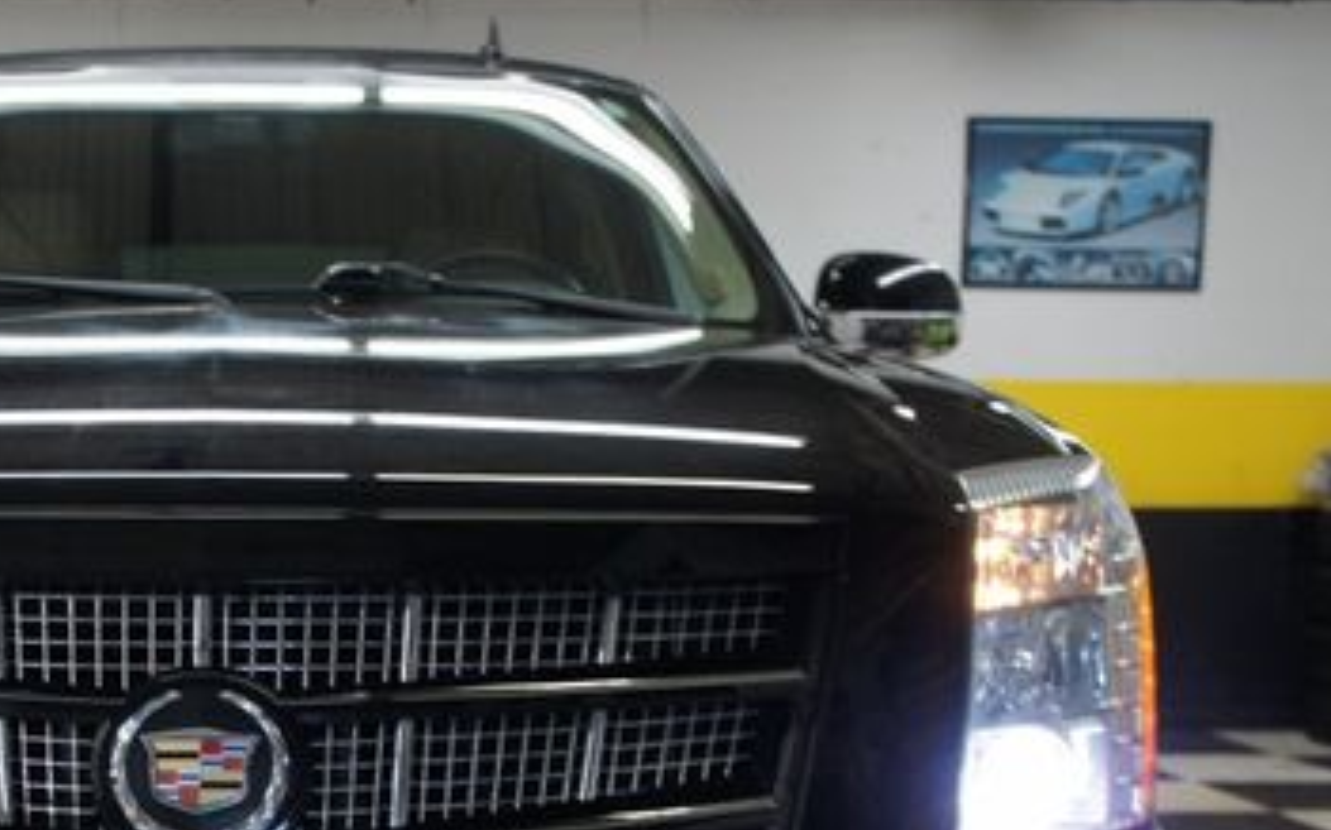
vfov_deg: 23.6
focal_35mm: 53
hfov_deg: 36.8
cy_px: 792
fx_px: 1919
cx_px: 243
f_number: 4
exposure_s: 1/30
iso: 250
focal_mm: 19
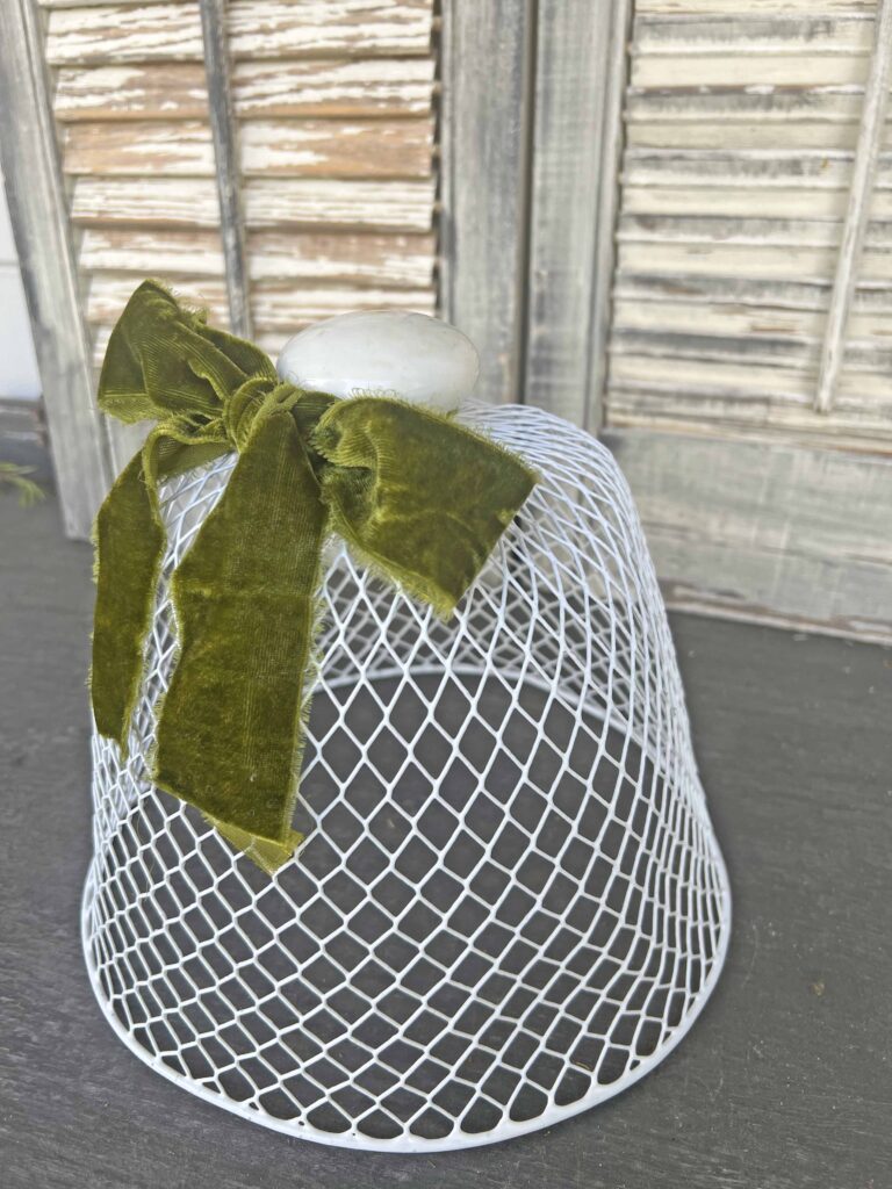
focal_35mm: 26
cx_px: 446
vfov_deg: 67.3
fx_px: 893
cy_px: 594
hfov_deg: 53.1
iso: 32
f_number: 1.5
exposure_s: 1/129
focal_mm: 5.7
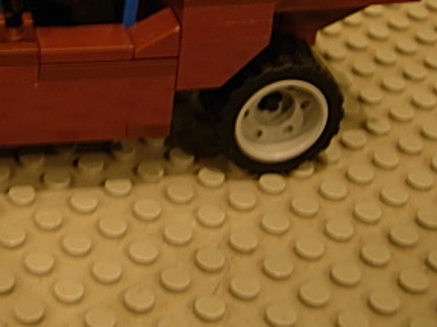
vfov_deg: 17.8
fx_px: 1010
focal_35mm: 80
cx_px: -23
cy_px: -33
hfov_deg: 23.2
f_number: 2.7
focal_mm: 7.5
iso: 129
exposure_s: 1/4
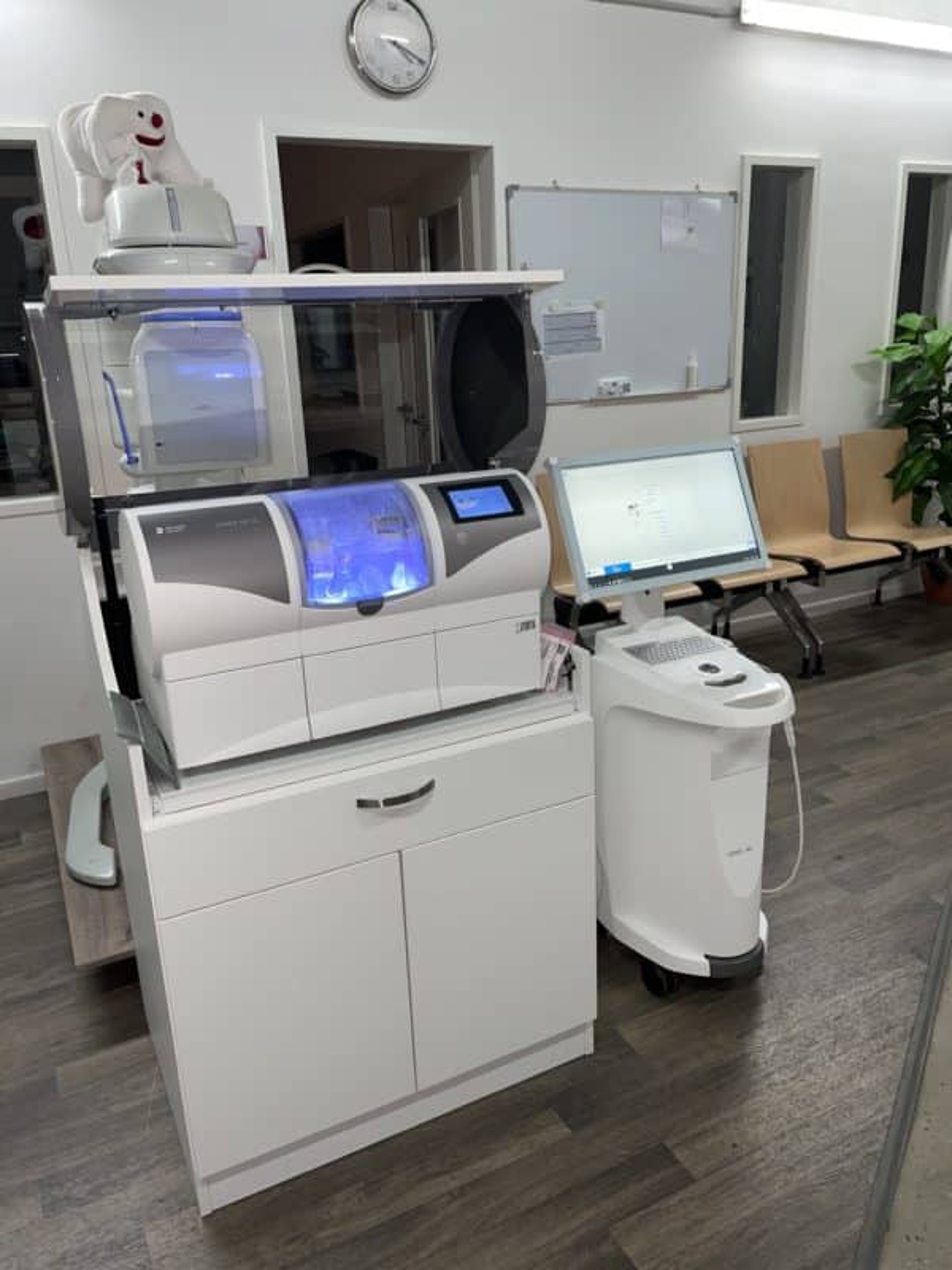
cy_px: 635
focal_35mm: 26
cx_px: 476
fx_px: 953
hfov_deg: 53.1
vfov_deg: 67.3
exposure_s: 1/31
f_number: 1.6
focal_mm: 4.2
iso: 50
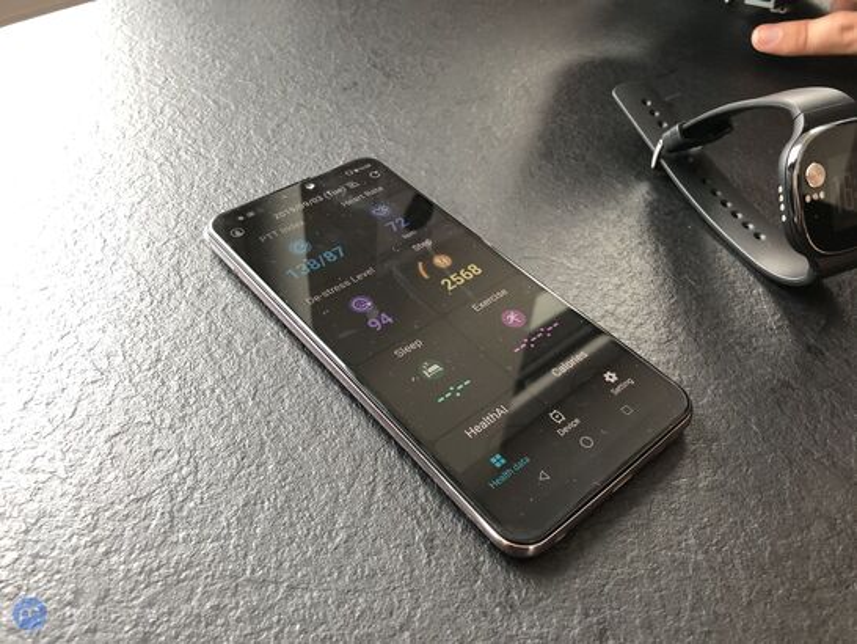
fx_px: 694
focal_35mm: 28
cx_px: 428
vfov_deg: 49.8
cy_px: 322
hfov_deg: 63.4
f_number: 1.8
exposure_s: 1/20
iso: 40
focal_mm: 4
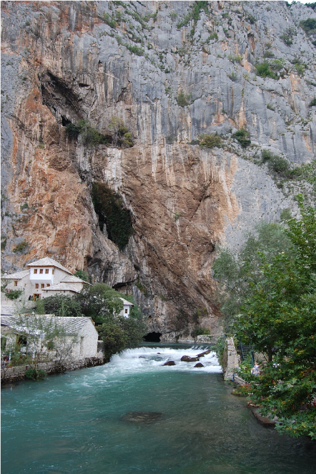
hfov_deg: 47.9
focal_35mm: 27
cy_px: 237
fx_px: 355
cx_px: 158
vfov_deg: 67.4
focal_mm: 18
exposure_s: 1/160
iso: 200
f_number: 6.3
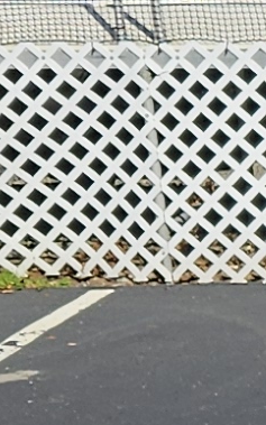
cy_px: 348
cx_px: 1430
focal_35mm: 257
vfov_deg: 8.1
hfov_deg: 4.3
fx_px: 2980
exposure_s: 1/2961
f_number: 1.8
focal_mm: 5.4
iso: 25
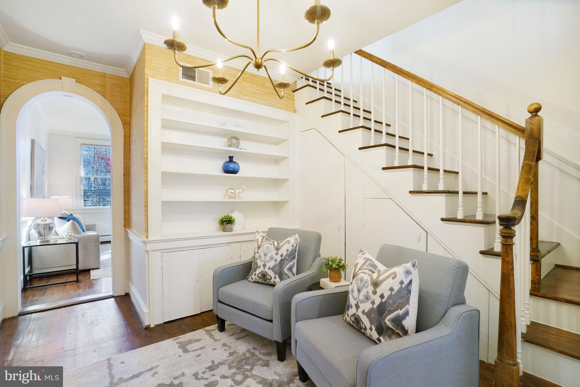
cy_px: 194
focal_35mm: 16
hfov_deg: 96.7
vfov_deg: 73.8
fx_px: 258
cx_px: 290
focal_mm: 16
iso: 1250
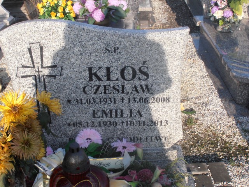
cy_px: 94
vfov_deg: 25.7
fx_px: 410
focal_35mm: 57
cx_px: 124
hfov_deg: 33.8
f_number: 4.5
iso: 80
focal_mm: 10.04
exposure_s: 1/400
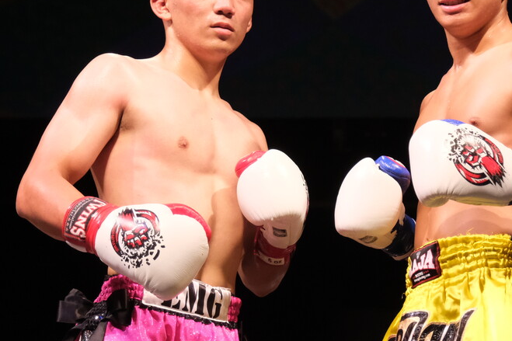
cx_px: 348
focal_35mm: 103
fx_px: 1464
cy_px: 202
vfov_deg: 13.3
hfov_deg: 19.8
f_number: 2.8
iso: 4000
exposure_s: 1/1000
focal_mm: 35.3
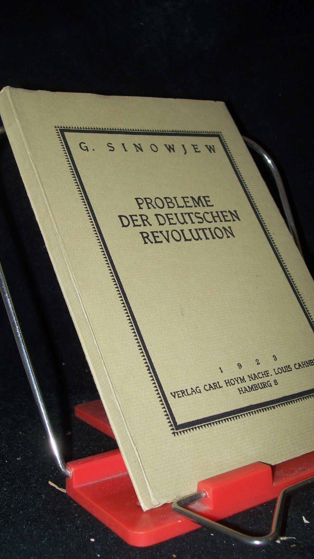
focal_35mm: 46
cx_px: 160
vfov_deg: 44.6
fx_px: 681
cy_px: 279
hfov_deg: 26.0
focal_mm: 7
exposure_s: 1/60
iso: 80
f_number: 2.8
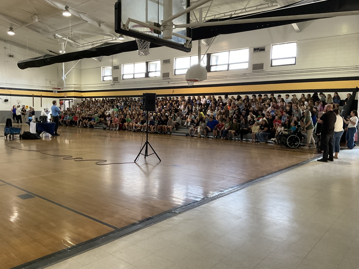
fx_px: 301
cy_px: 134
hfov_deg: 61.7
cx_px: 180
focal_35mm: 29
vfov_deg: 48.2
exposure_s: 1/60
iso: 160
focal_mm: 3
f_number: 1.8
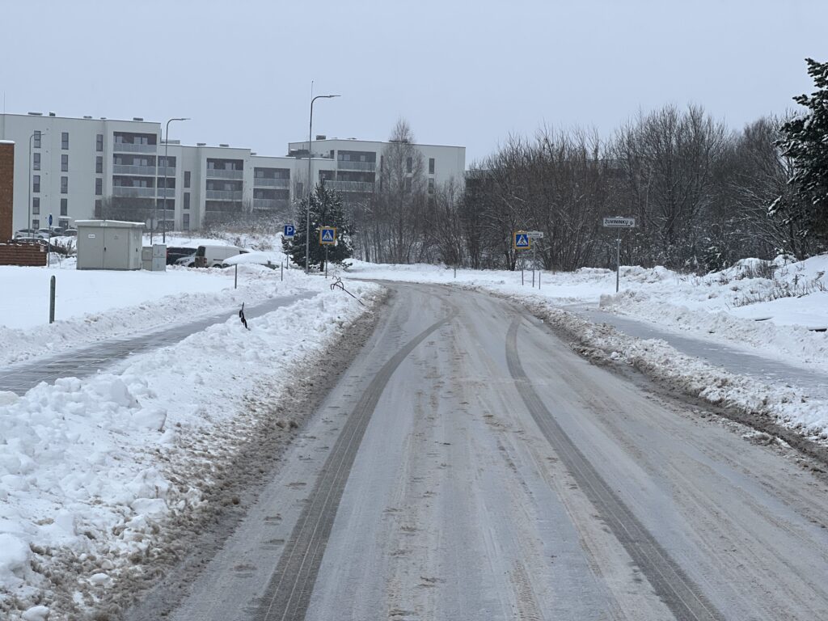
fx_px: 1842
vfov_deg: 19.1
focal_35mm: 77
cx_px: 414
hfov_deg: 25.3
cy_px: 310
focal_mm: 9
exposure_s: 1/176
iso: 32
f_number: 2.8
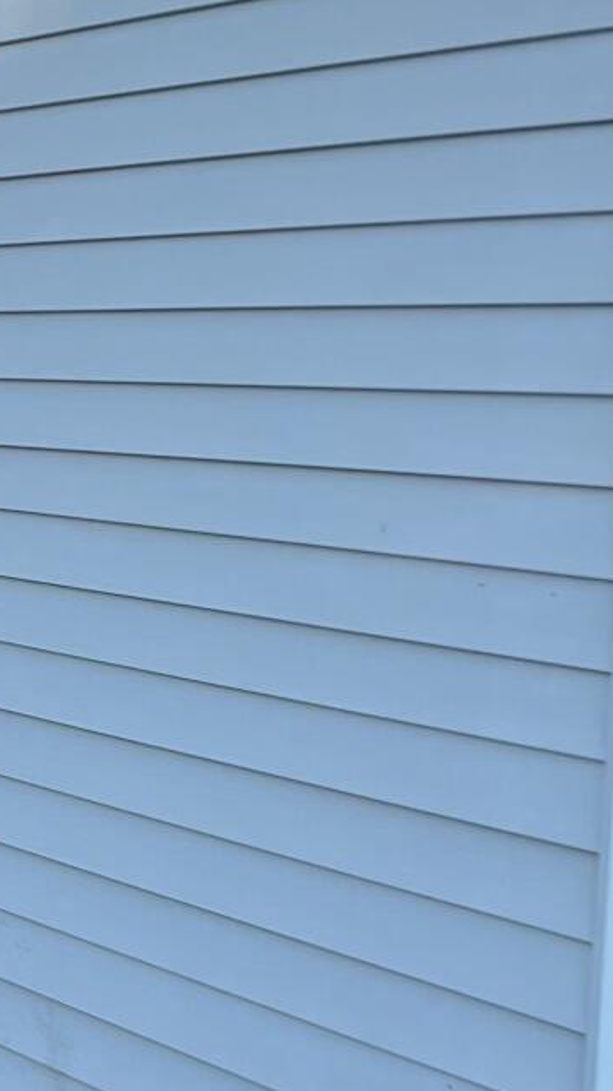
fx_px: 2573
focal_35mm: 89
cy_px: 478
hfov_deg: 12.6
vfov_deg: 23.9
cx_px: -437
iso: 50
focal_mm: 5.7
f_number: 1.5
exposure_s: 1/1468
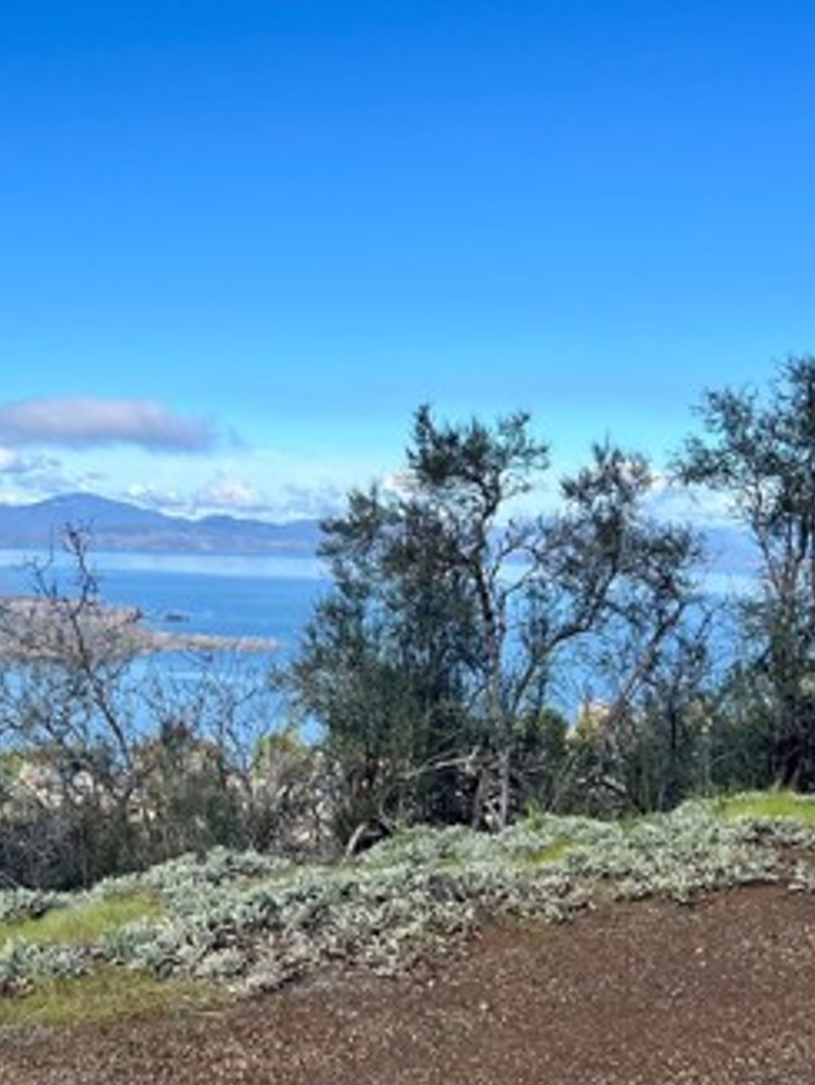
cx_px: 153
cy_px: 463
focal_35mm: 51
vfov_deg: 37.4
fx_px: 1599
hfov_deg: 28.0
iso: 50
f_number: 1.5
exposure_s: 1/5076
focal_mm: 5.7
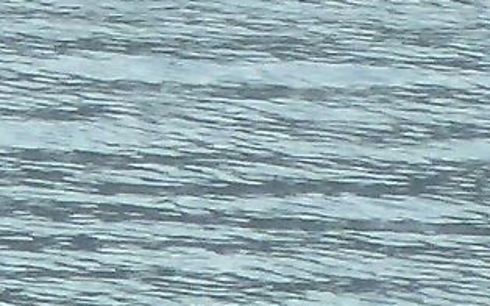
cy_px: -375
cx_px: -187
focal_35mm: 6477
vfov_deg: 0.2
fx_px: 86463
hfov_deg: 0.3
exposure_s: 1/500
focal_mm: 129
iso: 100
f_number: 6.4
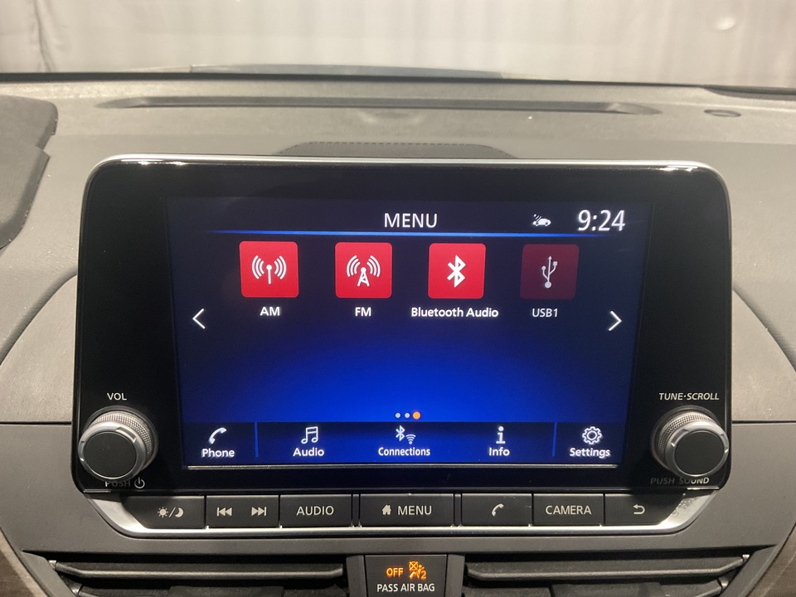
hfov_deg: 61.7
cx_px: 398
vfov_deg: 48.2
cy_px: 298
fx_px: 667
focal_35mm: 29
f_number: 1.8
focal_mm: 3
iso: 250
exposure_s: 1/60
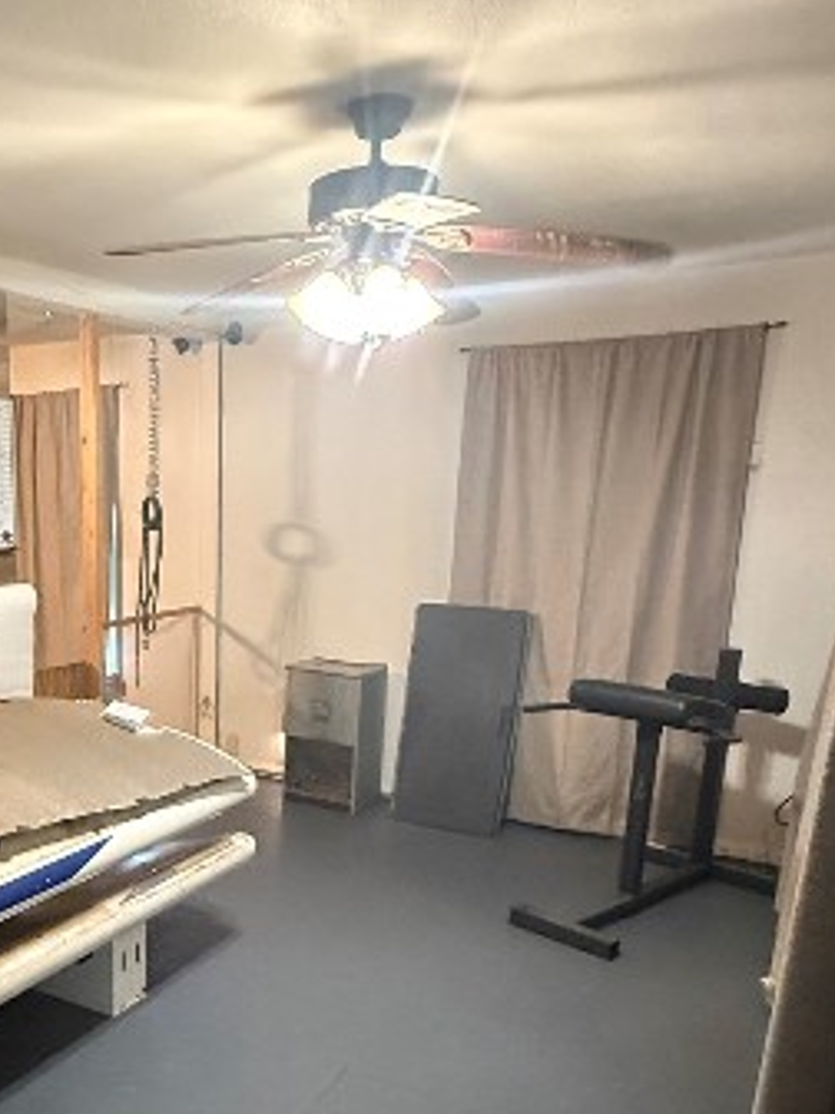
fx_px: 1029
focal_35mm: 32
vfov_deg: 55.3
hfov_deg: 42.1
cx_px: 162
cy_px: 769
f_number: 2.2
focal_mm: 2.22
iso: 1000
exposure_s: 1/60
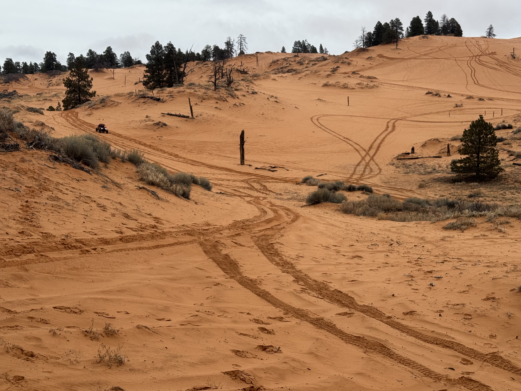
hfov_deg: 36.8
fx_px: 783
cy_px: 204
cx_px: 278
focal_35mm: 52
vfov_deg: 28.0
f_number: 1.78
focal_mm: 6.76
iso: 64
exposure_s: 1/2513
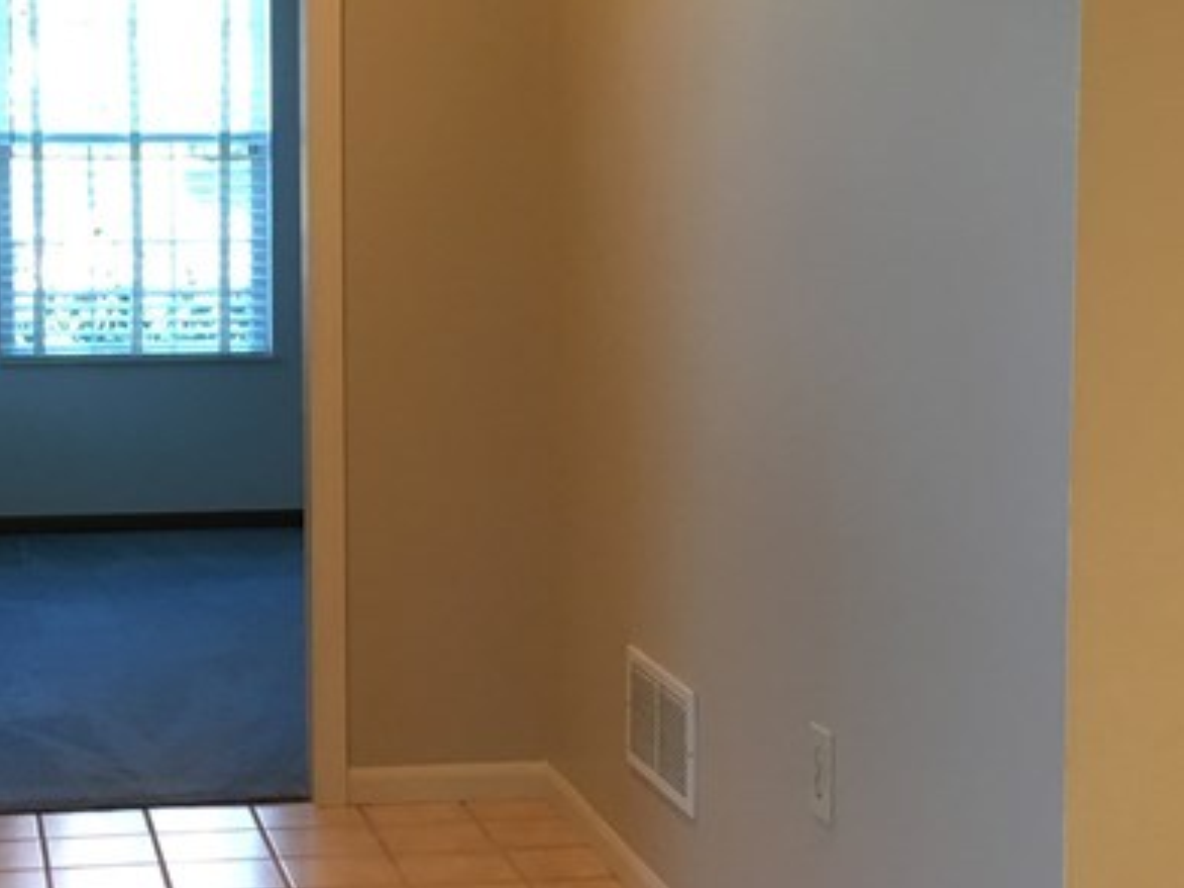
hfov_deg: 25.3
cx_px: 282
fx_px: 2599
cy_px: 430
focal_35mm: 76
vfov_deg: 19.4
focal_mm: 4.15
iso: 80
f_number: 2.2
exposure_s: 1/30
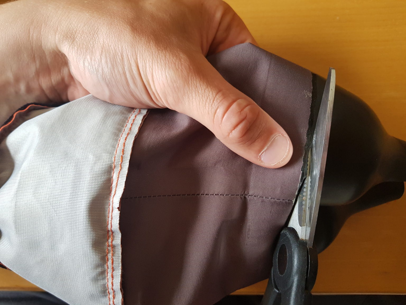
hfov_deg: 67.3
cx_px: 203
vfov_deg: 53.1
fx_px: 305
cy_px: 152
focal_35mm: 26
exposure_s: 1/30
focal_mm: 4.2
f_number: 1.7
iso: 160
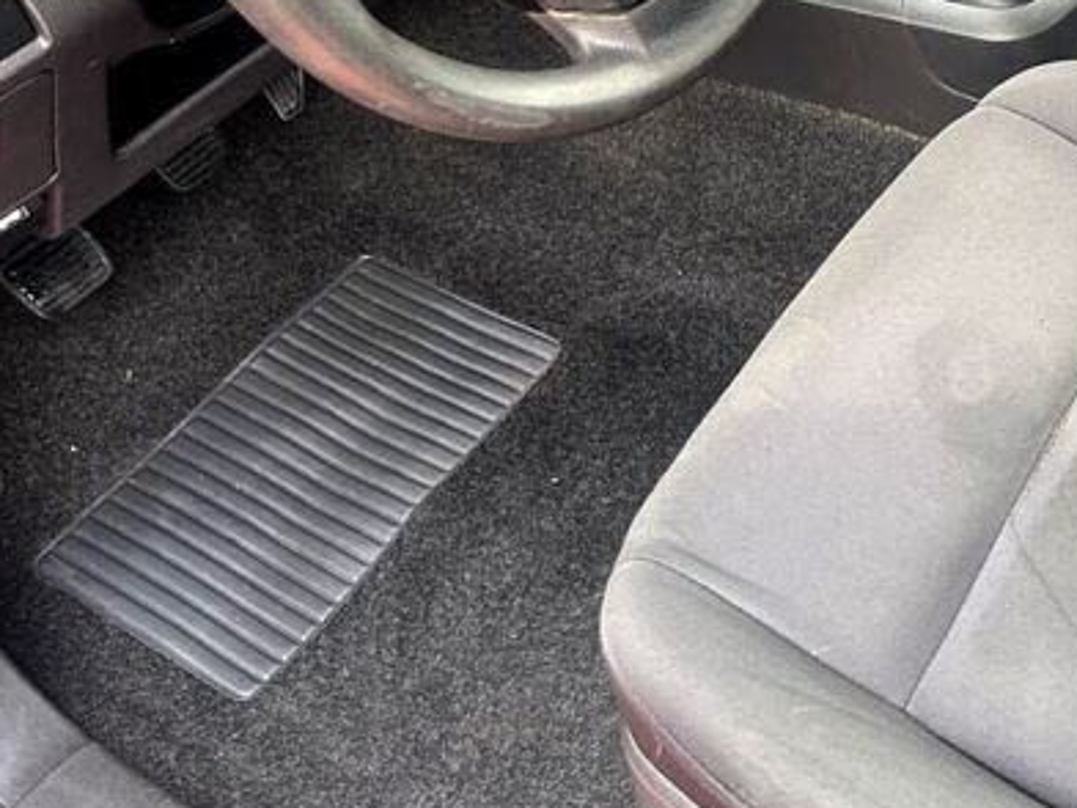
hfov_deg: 34.1
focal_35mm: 53
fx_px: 1649
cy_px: 0
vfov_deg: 26.1
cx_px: 984
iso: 80
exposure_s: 1/121
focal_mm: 5.1
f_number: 1.6
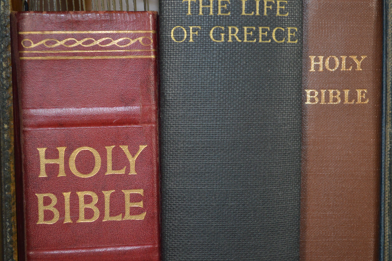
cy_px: 125
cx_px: 196
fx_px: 783
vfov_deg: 18.9
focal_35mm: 72
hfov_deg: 28.1
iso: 1250
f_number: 5.3
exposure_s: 1/60
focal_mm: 44
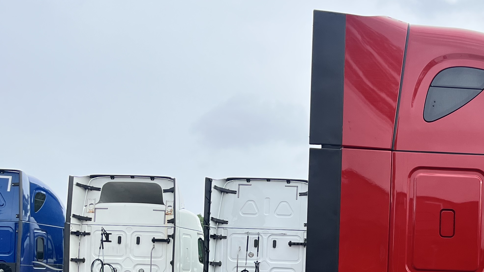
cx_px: 409
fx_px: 744
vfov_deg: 20.1
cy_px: 267
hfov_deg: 34.5
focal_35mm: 58
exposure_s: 1/1294
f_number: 1.6
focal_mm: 5.1
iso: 50
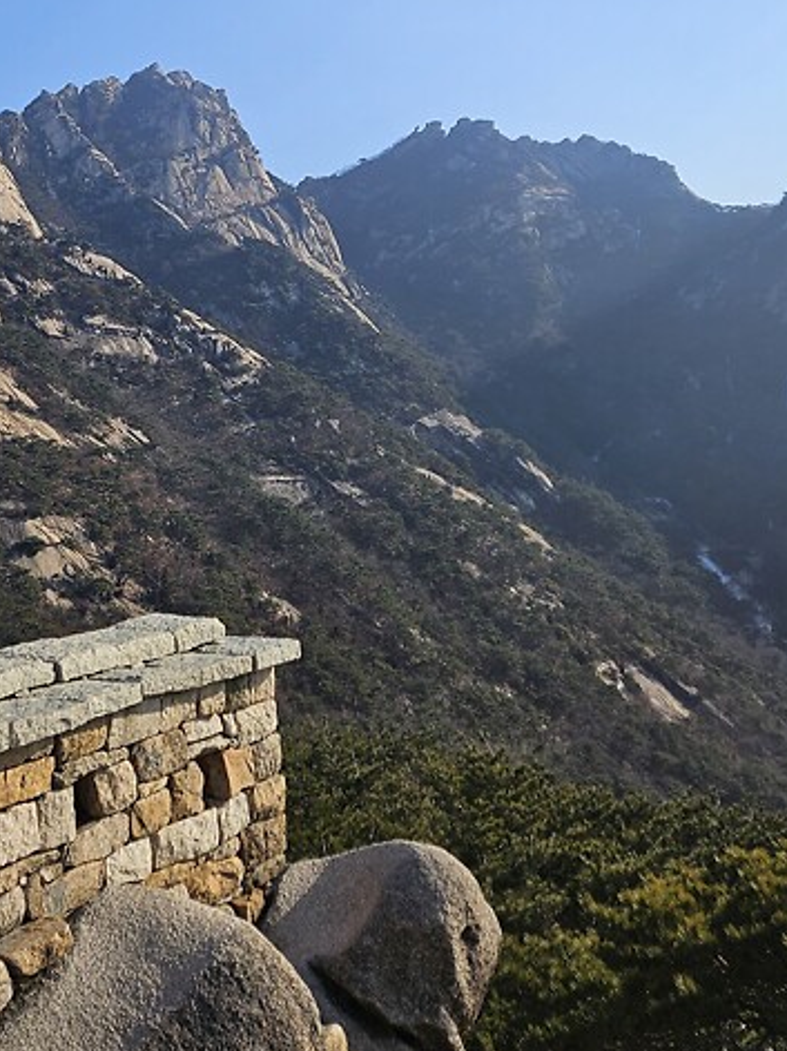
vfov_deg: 40.5
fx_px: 1304
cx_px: 263
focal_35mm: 43
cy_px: 105
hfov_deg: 33.3
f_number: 1.8
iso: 25
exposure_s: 1/2859
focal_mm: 5.4
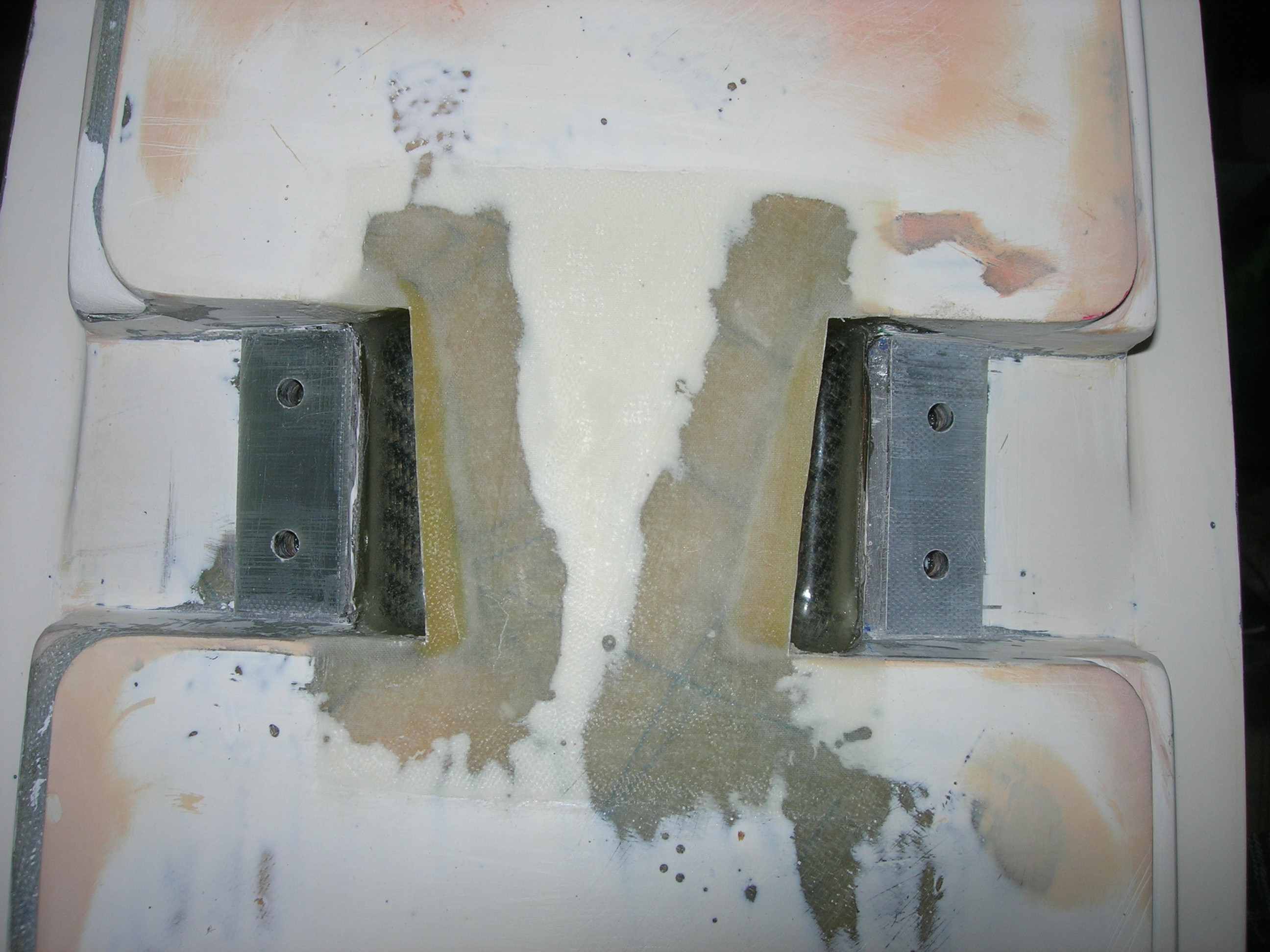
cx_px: 635
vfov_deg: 37.7
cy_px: 476
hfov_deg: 49.0
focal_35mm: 38
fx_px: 1394
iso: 64
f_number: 4.8
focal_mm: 7.8
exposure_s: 1/60.1
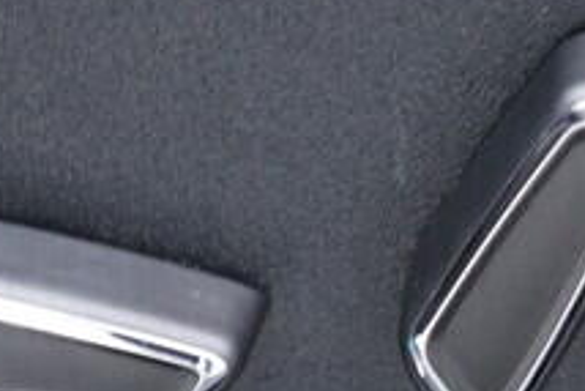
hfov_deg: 11.9
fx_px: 2797
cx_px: 440
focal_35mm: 172
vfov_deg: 8.0
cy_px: 283
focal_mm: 24
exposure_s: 1/40
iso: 400
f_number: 2.8
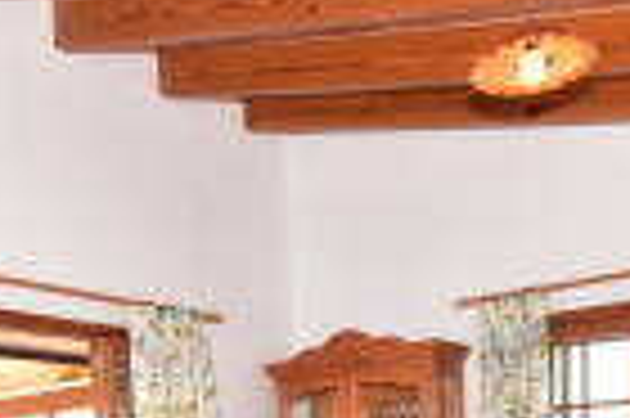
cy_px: 658
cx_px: 252
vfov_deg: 20.4
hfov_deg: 36.2
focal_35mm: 55
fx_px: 961
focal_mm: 10
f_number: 8
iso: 800
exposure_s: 1/60
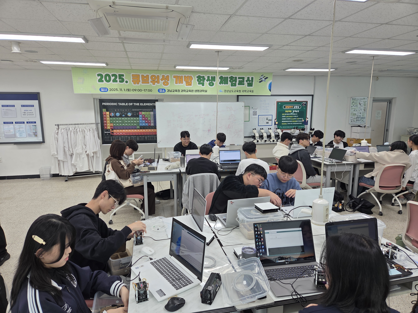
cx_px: 209
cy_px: 156
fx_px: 278
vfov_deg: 58.9
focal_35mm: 23
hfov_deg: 73.9
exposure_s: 1/120
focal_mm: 5.4
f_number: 1.8
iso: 50
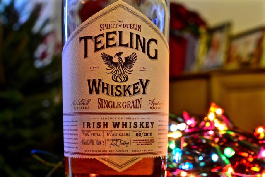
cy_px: 88
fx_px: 387
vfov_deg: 25.8
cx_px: 132
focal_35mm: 52
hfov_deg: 37.8
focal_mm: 35
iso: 100
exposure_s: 2
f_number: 5.6
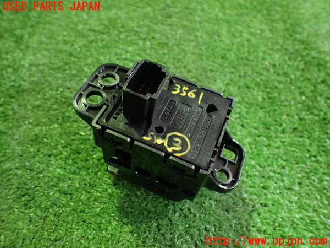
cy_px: 124
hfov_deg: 60.0
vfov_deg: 46.8
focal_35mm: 30
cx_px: 165
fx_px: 286
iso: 800
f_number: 2.3
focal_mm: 5.4
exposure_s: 1/30
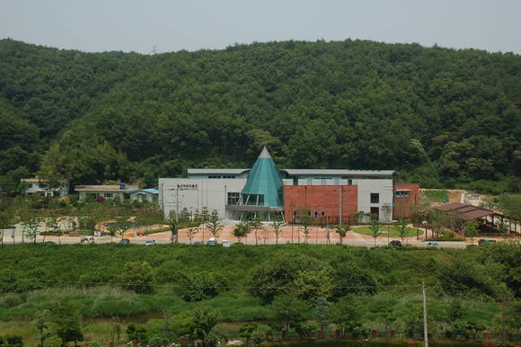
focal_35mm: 40
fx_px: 586
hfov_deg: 48.0
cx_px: 260
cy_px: 174
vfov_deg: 33.0
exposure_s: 1/500
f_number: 7.1
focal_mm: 27
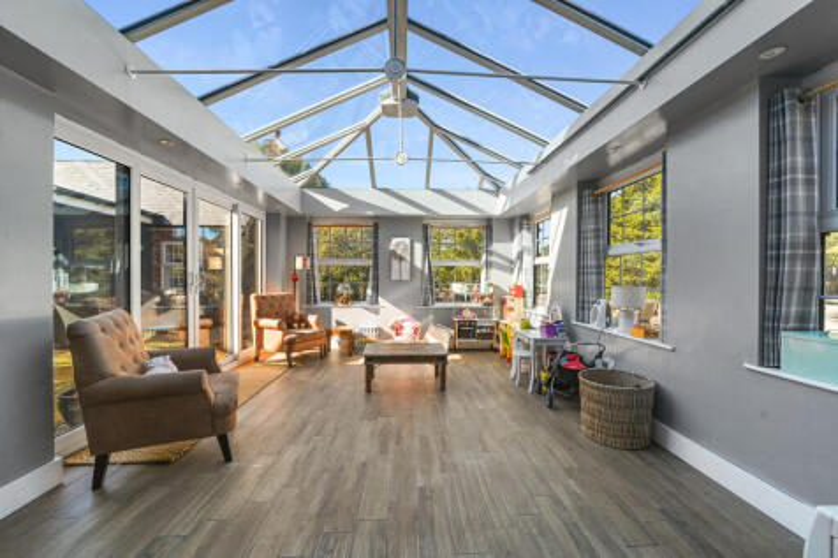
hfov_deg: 104.3
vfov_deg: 81.2
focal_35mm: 14
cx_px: 419
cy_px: 279
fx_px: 326
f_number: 8
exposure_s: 1/20
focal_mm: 14
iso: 400
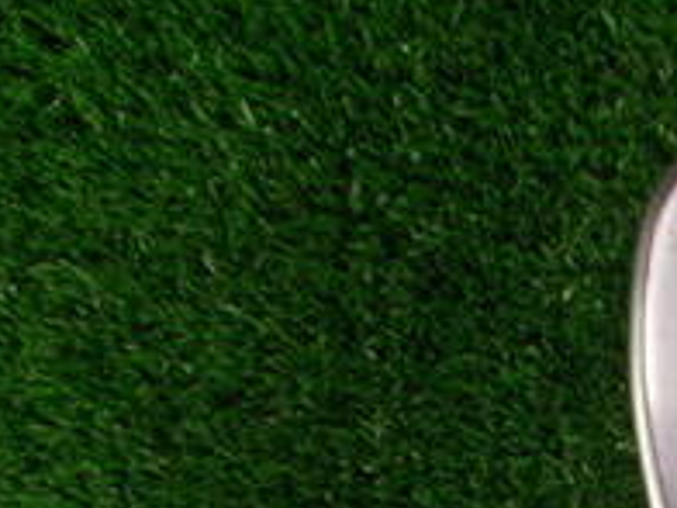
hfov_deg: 21.1
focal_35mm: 85
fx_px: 1662
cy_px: 788
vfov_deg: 15.8
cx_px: 850
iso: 80
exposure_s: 1/25
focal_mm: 4.6
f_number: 3.2
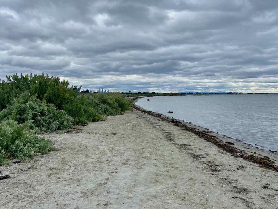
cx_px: 139
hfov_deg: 67.3
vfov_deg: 53.1
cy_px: 104
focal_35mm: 26
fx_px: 209
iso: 32
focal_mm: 4.25
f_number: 1.8
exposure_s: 1/2141
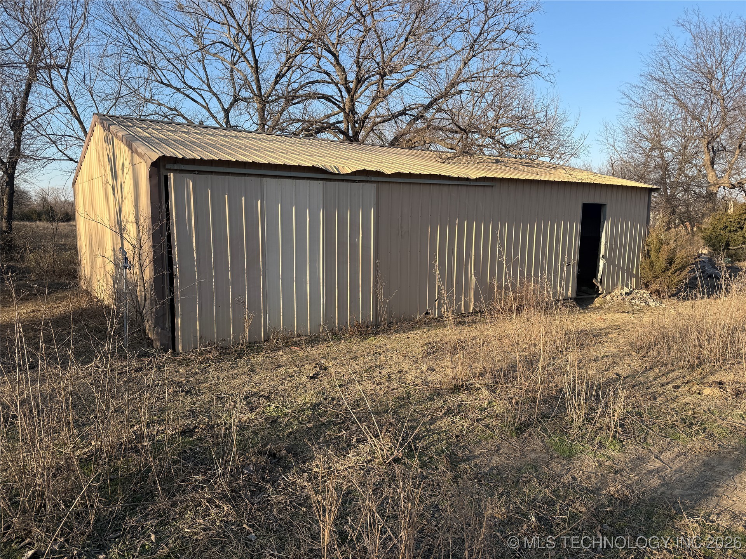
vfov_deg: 56.8
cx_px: 373
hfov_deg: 71.6
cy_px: 280
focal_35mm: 24
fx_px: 517
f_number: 1.78
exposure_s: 1/1855
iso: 80
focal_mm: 6.76
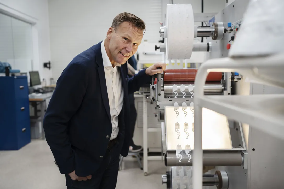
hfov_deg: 54.4
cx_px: 142
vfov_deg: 37.9
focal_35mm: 35
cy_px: 94
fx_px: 276
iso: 200
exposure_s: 1/100
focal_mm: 35
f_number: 2.8
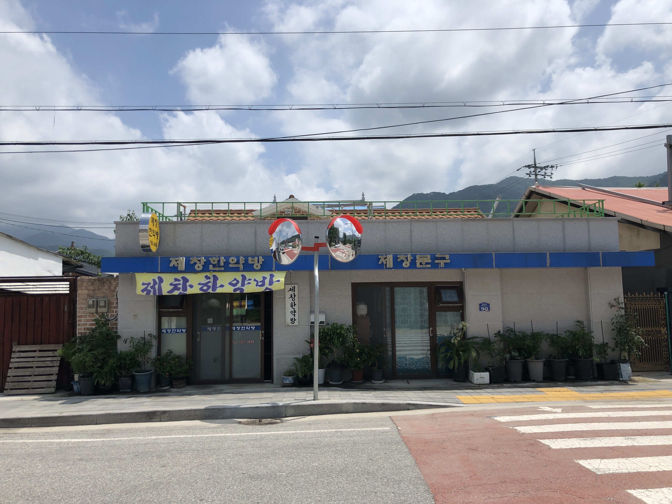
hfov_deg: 63.4
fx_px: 544
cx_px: 336
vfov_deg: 49.7
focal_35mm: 28
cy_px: 252
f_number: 1.8
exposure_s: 1/4000
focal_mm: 4
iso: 20
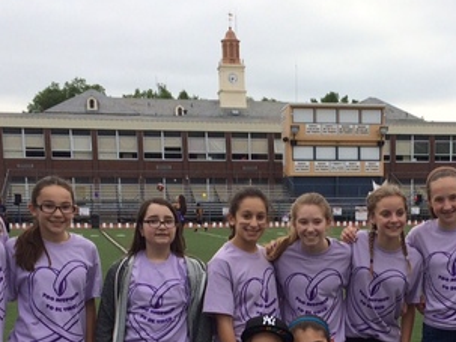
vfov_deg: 20.5
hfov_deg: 27.6
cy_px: 351
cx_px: 361
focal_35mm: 69
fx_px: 909
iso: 32
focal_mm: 4.15
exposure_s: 1/436
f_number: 2.2
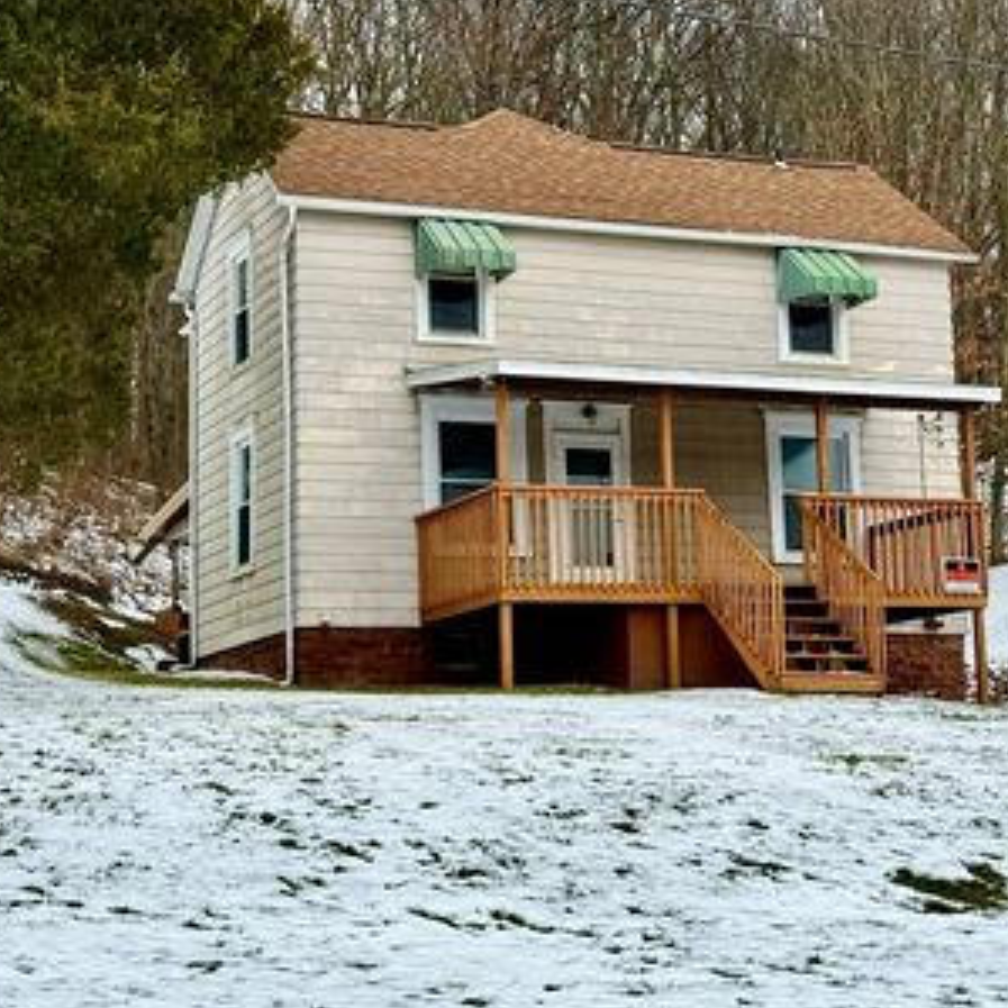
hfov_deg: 24.3
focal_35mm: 71
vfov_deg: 24.3
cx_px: 523
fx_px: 2339
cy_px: 457
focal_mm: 6.76
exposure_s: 1/2667
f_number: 1.78
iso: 80
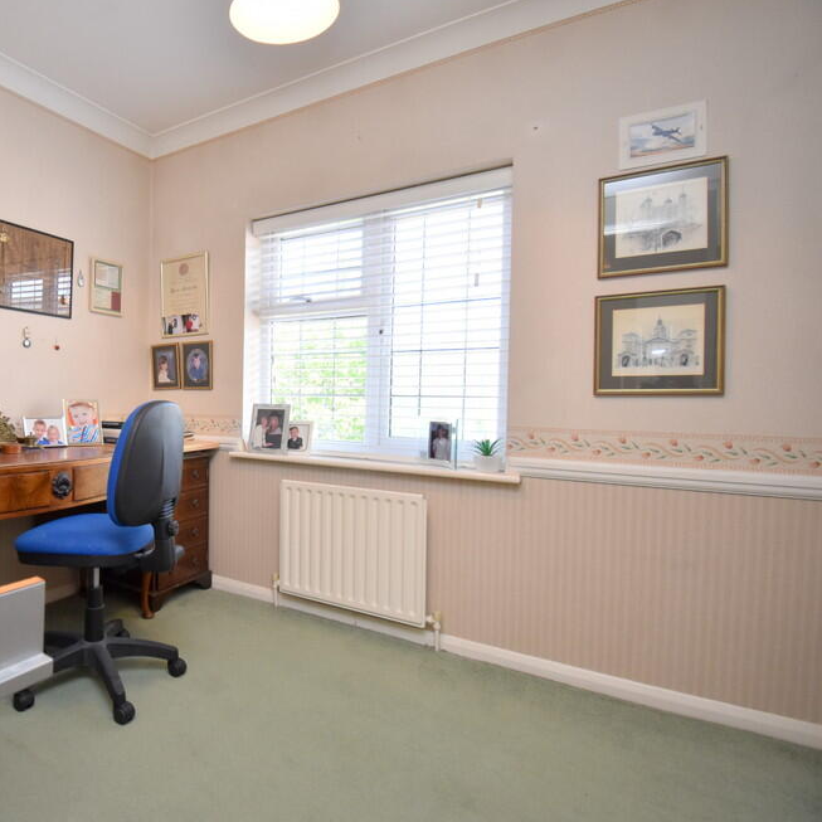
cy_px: 416
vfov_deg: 74.8
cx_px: 179
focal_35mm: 20
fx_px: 537
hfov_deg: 68.5
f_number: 4.5
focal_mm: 10
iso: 800
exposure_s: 1/160
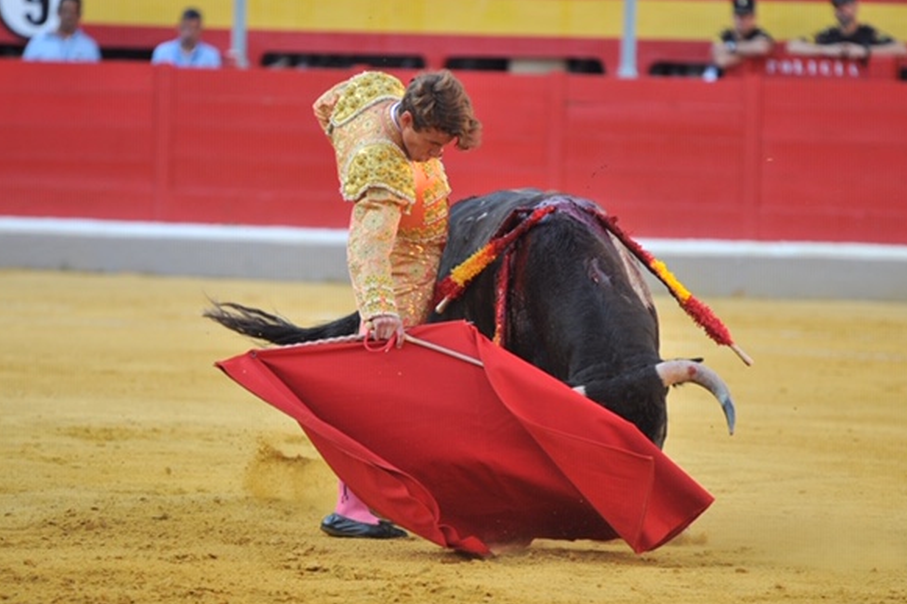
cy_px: 323
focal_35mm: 306
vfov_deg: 4.5
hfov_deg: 6.7
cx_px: 431
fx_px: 7696
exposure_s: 1/1000
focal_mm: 185
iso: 640
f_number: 2.8
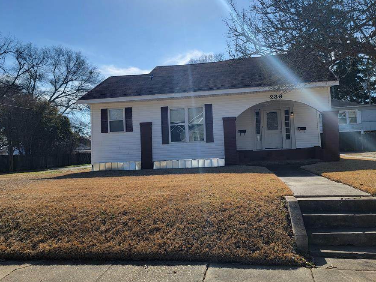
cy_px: 134
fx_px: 304
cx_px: 194
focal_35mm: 28
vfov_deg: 49.7
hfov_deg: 63.4
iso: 16
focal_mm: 6.7
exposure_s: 1/1321
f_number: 1.8
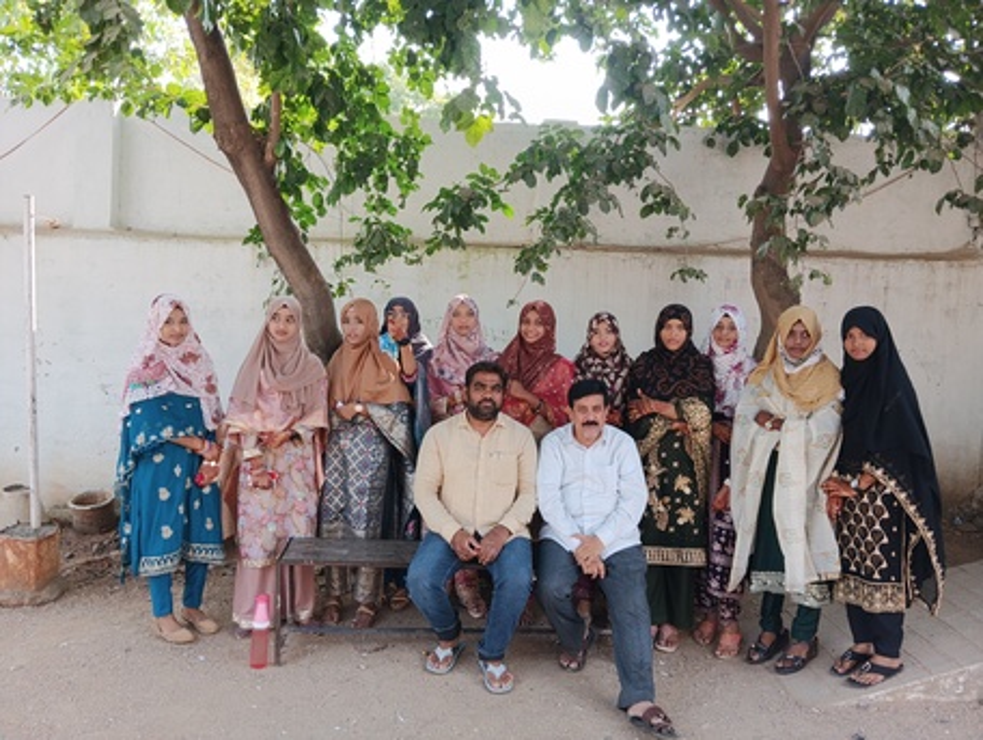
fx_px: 796
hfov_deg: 63.4
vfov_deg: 49.8
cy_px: 370
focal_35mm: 28
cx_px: 492
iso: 59
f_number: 1.8
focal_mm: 4.22
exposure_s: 1/50
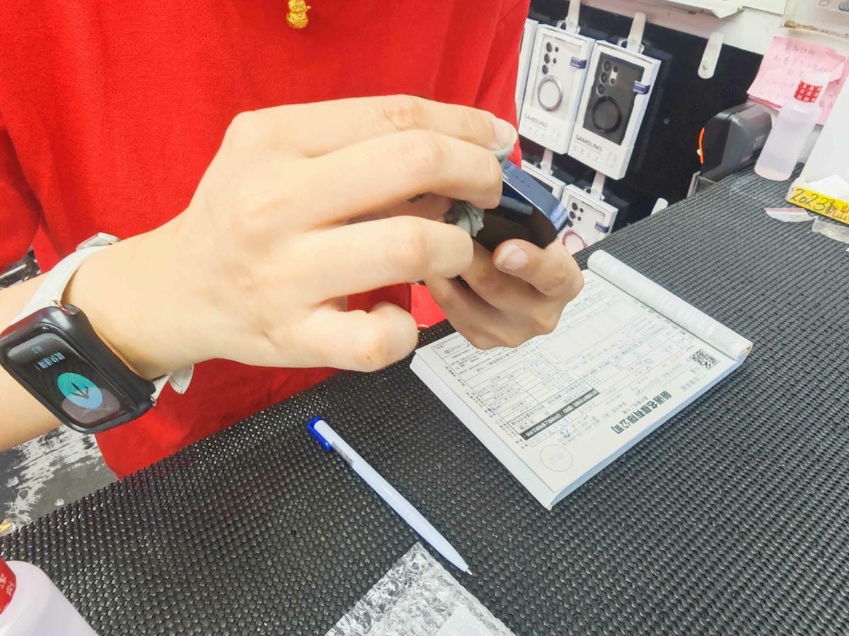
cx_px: 424
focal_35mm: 22
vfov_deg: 61.1
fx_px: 540
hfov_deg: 76.4
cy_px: 318
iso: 200
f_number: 1.8
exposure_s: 1/40
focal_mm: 2.03
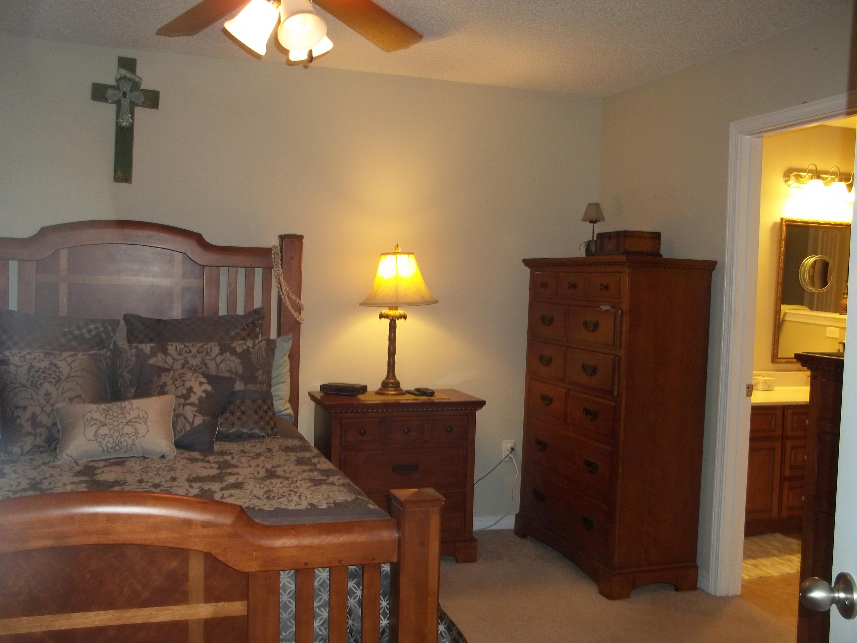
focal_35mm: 33
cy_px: 322
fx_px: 817
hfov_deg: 55.4
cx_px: 428
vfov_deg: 42.9
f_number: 3.3
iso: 160
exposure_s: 1/30
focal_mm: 5.9
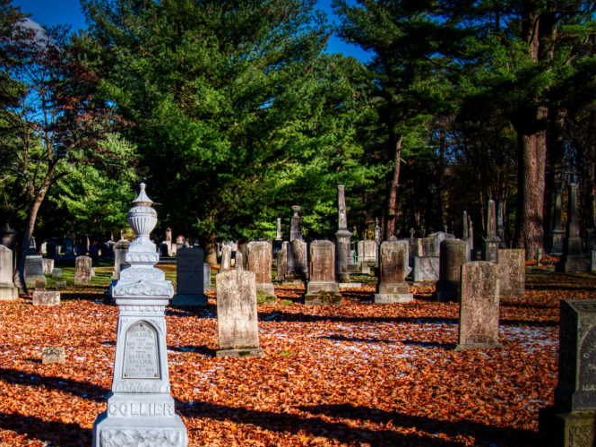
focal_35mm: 57
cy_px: 323
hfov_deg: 33.2
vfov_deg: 25.4
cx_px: 160
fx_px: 982
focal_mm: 17
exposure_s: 1/800
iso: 800
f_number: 10
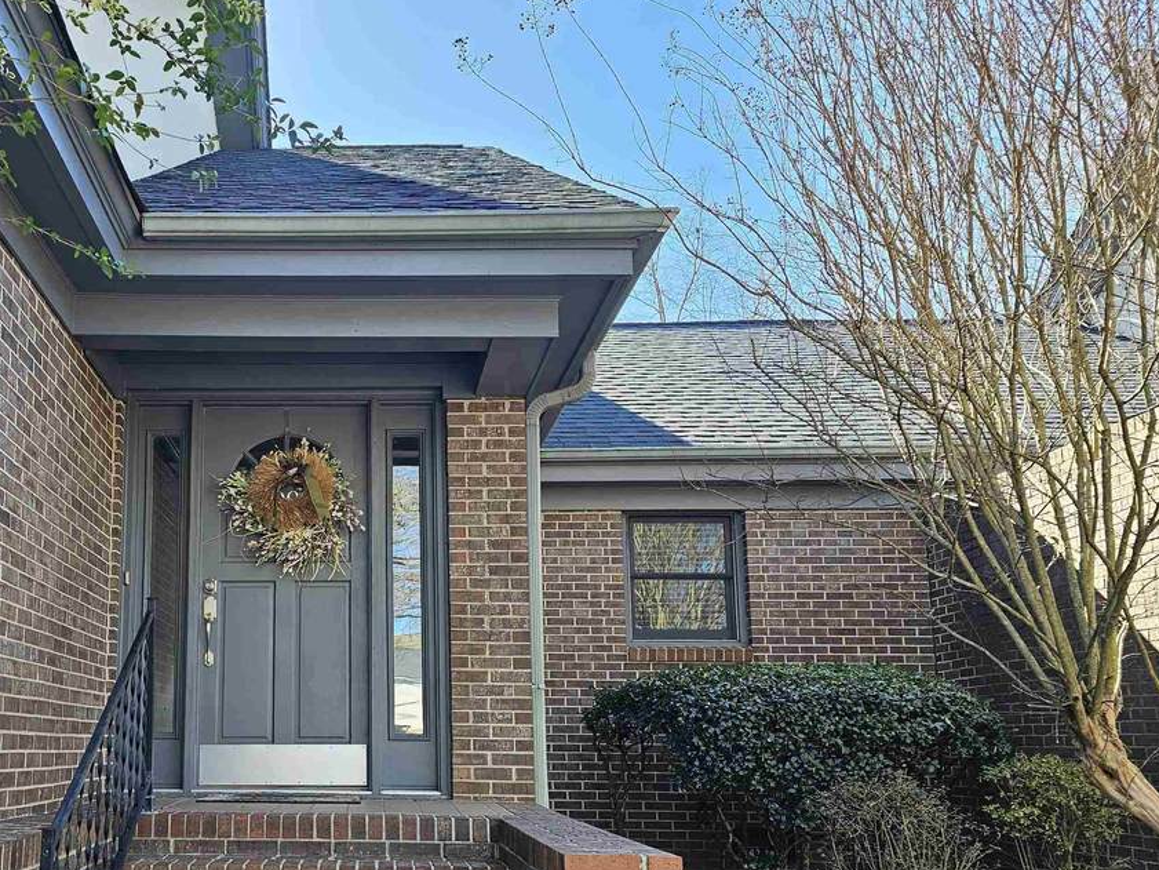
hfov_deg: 51.0
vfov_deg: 40.3
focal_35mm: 35
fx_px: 1172
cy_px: 568
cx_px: 328
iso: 25
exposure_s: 1/120
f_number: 1.7
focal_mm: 6.3
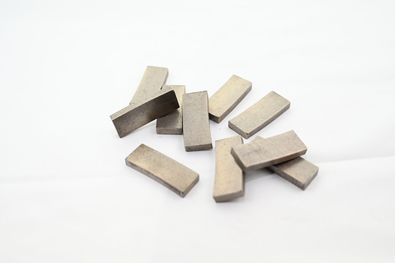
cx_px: 198
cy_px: 132
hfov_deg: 46.4
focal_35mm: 42
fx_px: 460
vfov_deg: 31.8
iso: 100
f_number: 4.5
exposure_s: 1/160
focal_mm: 42
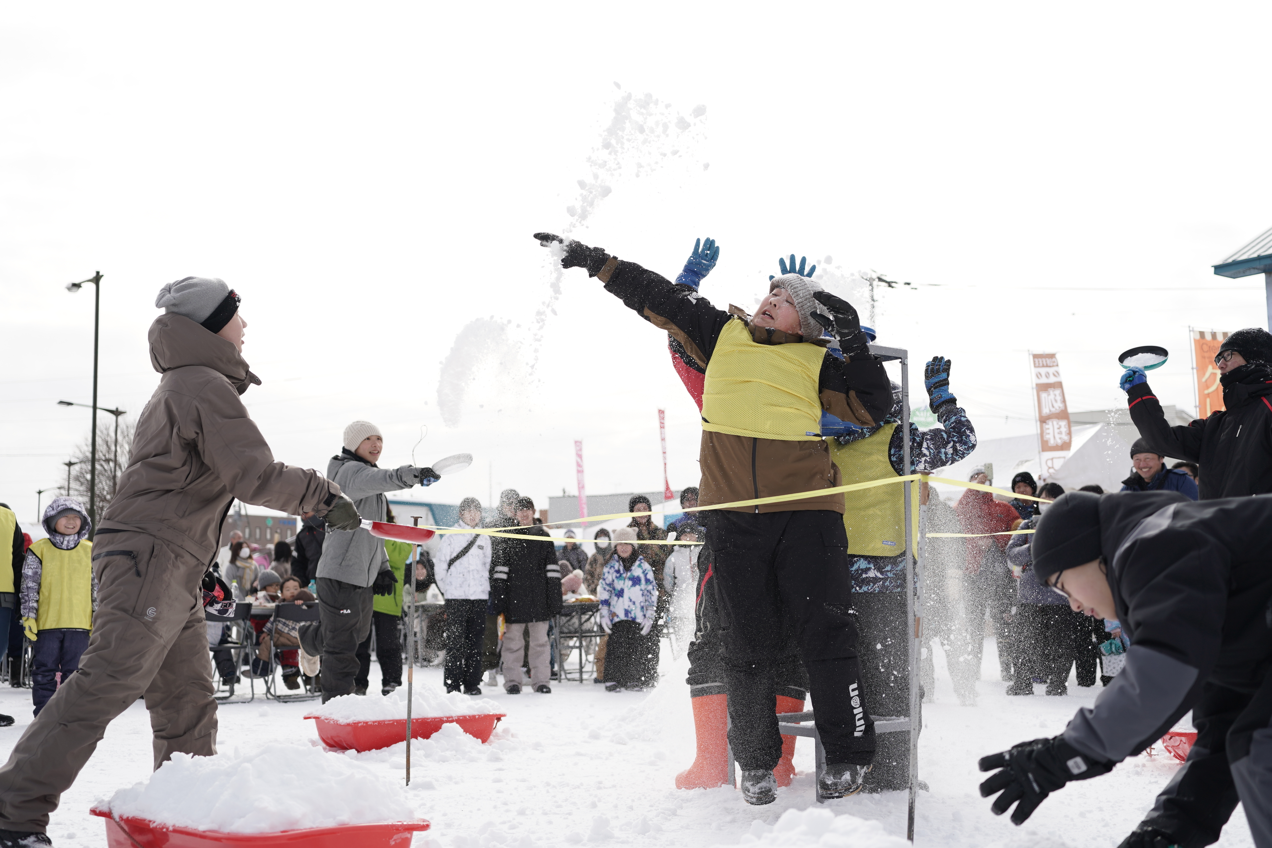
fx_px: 1519
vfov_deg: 31.2
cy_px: 424
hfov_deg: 45.4
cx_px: 636
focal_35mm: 43
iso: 100
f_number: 3.2
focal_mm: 43
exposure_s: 1/1250
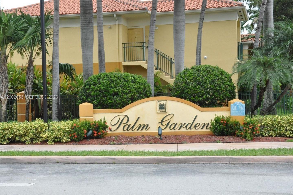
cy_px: 98
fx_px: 463
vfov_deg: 23.7
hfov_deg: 35.1
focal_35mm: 57
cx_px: 146
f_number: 20
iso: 2000
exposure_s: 1/400
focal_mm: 38
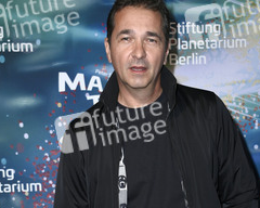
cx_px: 142
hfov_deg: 22.2
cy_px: 182
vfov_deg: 17.6
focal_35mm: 86
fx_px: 662
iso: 500
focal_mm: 55
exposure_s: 1/160
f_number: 5.6
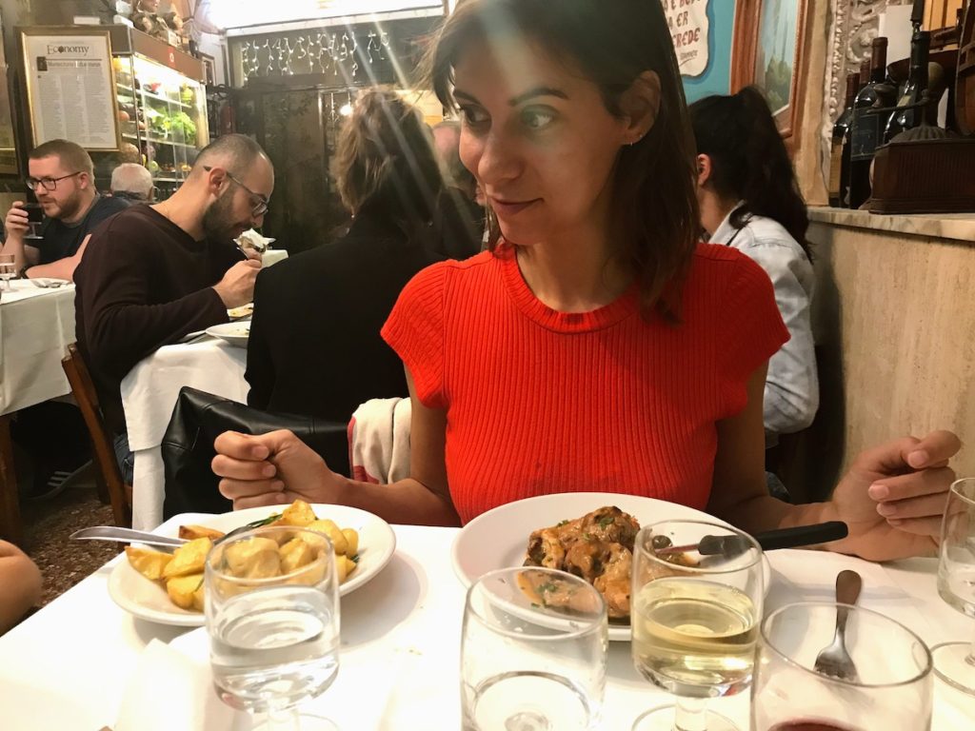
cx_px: 488
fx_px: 789
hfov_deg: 63.4
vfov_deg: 49.7
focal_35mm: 28
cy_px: 366
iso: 100
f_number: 1.8
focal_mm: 3.99
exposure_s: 1/17
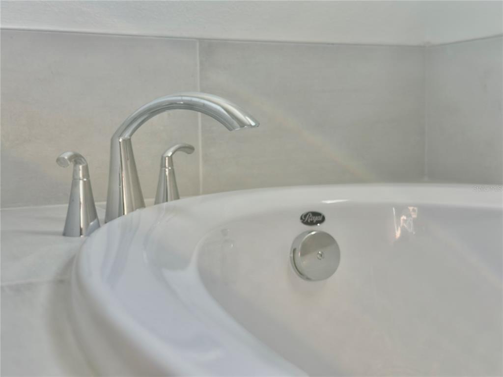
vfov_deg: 30.3
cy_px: 188
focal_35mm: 48
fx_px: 697
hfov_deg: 39.7
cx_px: 252
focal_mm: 6.86
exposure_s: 1/182
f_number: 1.78
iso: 80
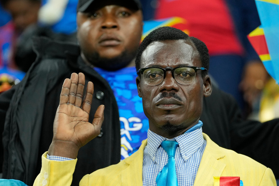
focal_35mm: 227
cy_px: 110
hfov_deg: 9.1
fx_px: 1759
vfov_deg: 6.0
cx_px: 134
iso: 2000
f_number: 2.8
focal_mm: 142
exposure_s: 1/640
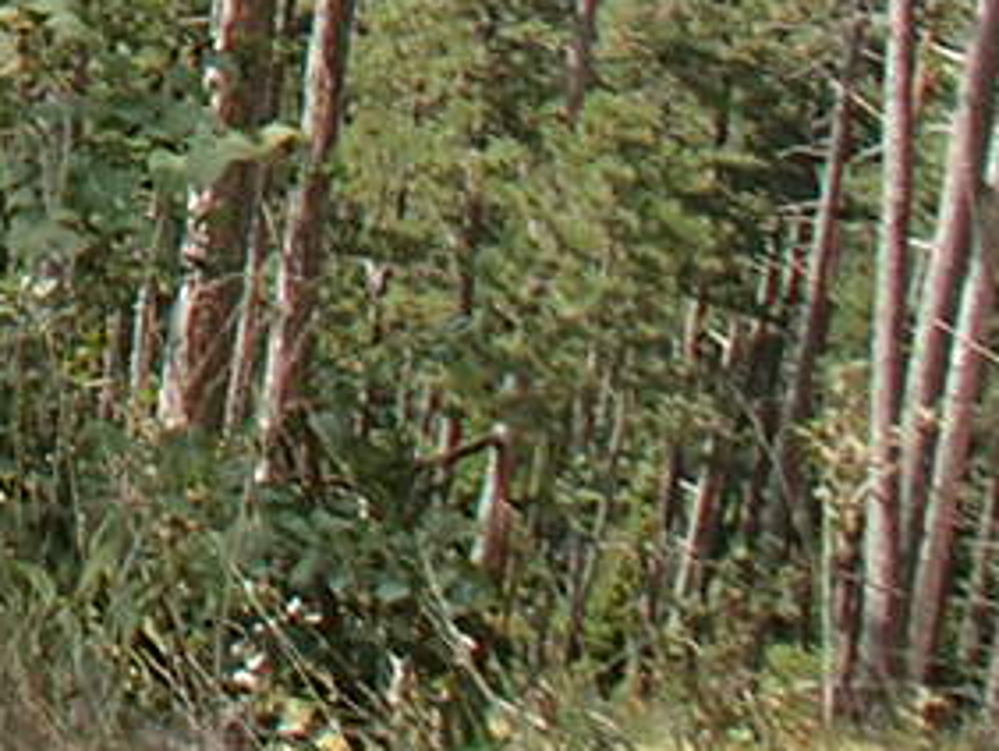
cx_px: -1003
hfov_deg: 13.3
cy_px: -574
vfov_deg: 11.0
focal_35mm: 127
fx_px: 3668
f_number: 3.9
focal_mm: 5
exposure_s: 1/320
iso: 100
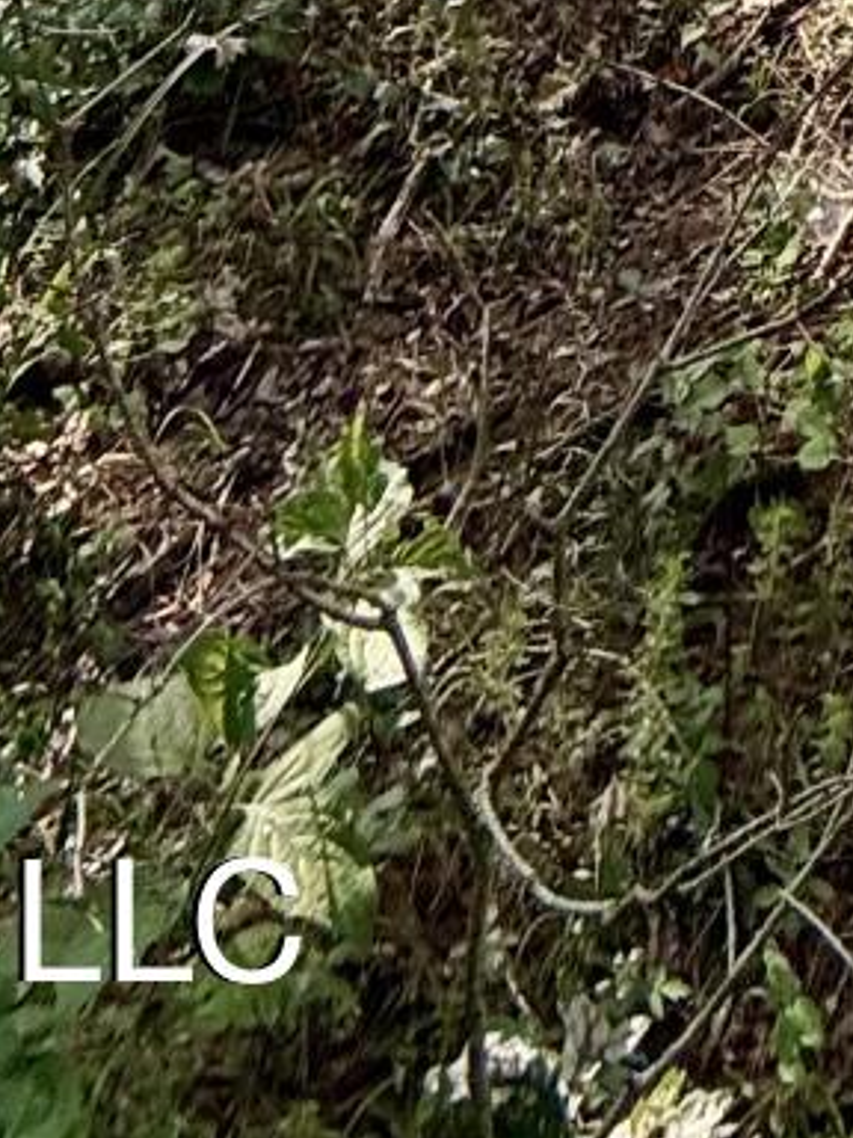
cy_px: -1769
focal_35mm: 73
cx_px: 1309
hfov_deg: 17.9
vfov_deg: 14.1
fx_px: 2398
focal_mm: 2.22
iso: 64
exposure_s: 1/200
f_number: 2.2
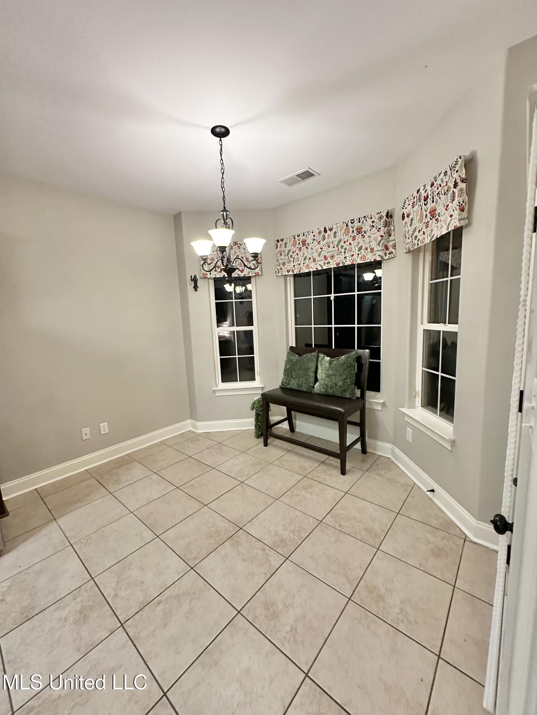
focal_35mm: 14
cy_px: 358
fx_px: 290
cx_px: 268
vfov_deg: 102.1
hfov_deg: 85.7
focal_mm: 2.22
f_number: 2.2
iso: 500
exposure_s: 1/60
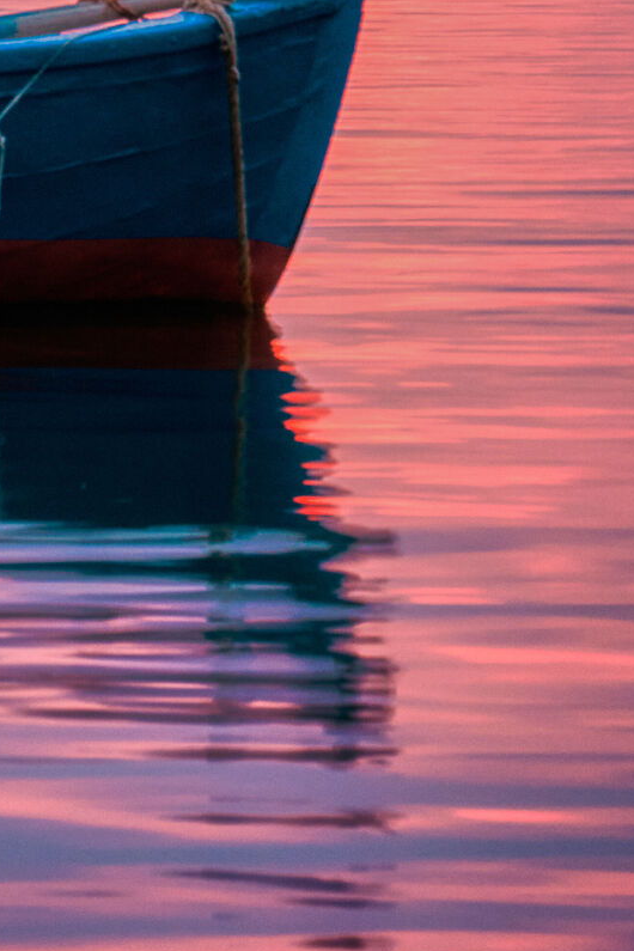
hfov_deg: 3.0
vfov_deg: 4.5
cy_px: 170
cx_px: 200
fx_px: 11966
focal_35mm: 453
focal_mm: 99.8
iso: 200
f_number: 11
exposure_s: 1/3
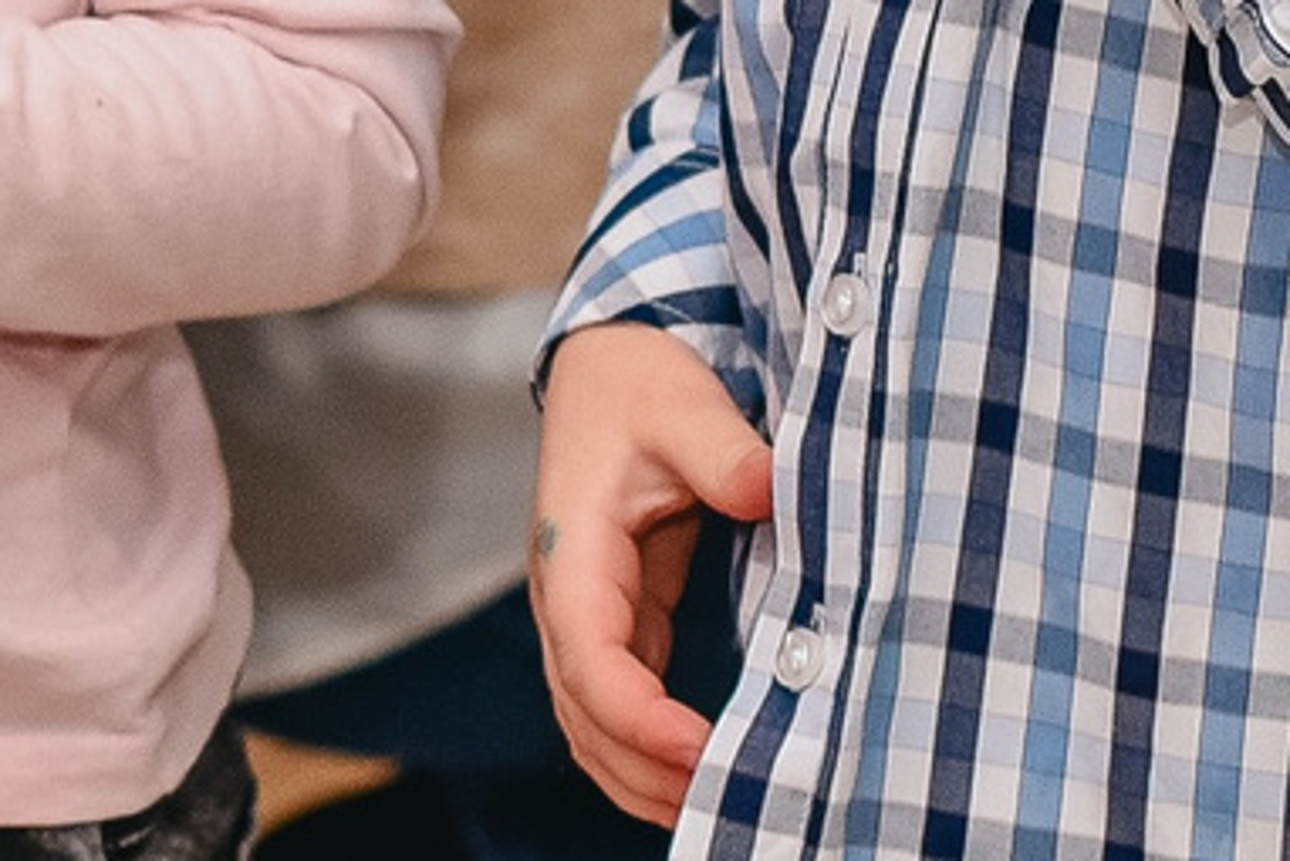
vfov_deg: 4.1
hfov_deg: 6.1
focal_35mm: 335
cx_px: -415
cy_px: 191
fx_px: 12008
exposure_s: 1/200
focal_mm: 50
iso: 800
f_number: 3.2
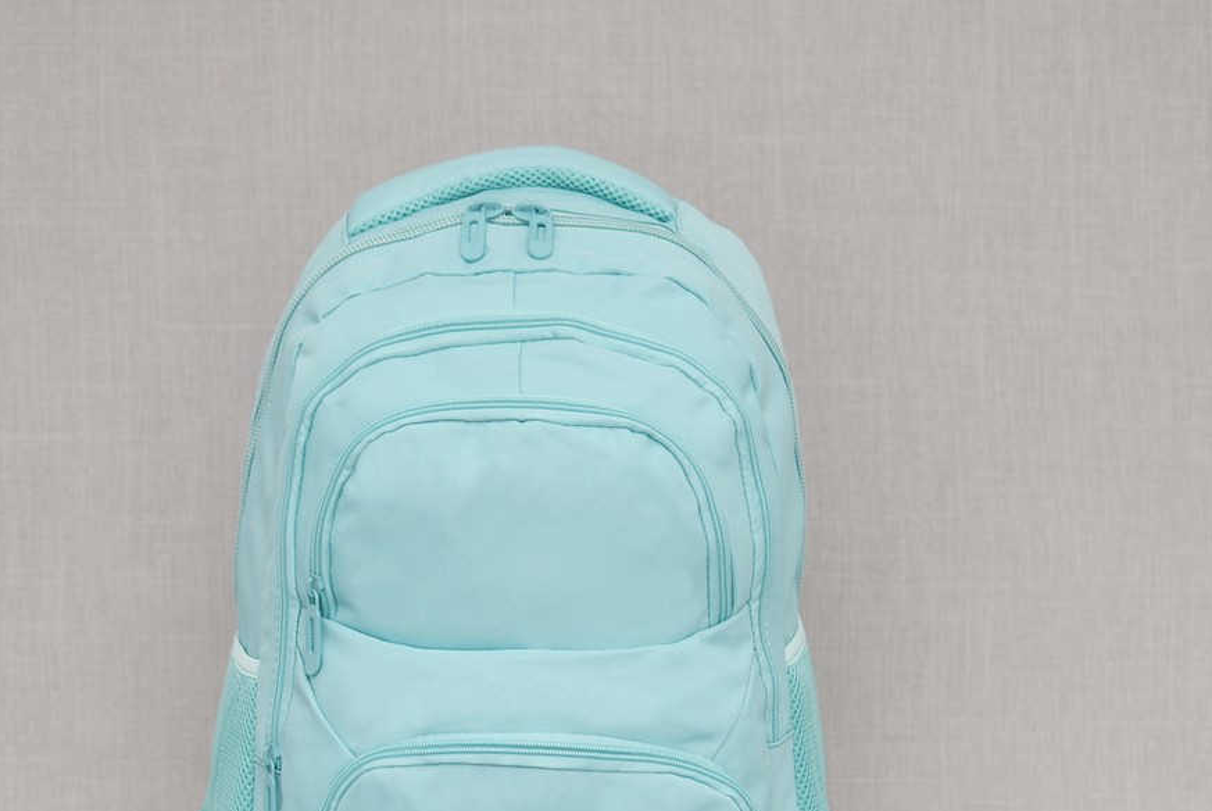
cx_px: 528
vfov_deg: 12.5
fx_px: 3707
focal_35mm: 110
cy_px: 593
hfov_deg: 18.6
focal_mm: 50
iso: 100
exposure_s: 1/60
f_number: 5.6
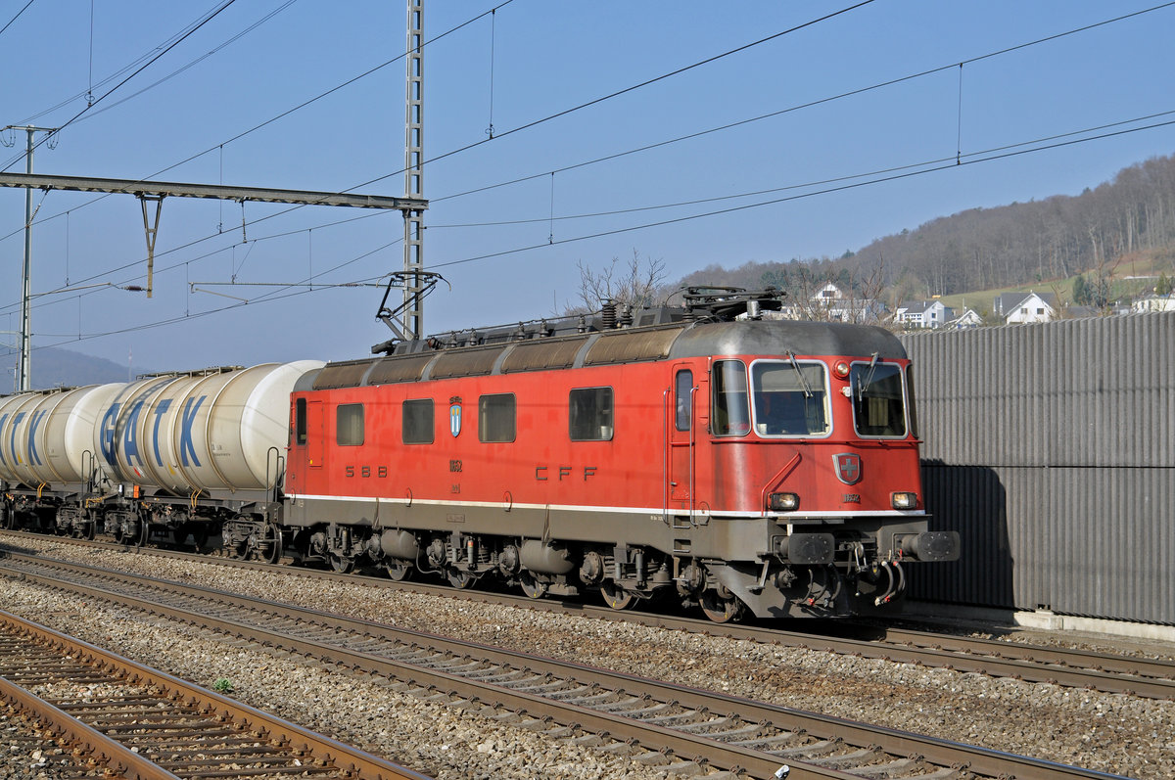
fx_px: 2249
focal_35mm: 69
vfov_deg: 19.7
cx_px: 588
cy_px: 390
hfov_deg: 29.3
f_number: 5.6
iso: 250
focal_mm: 46
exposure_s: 1/1000
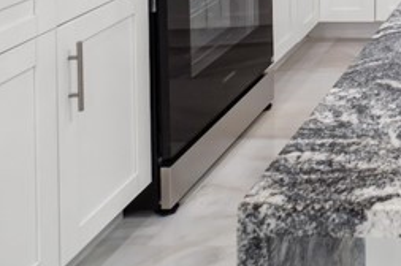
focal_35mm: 59
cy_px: -211
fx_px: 656
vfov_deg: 18.2
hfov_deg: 26.2
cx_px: 582
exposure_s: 1/5
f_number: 7.1
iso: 200
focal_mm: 7
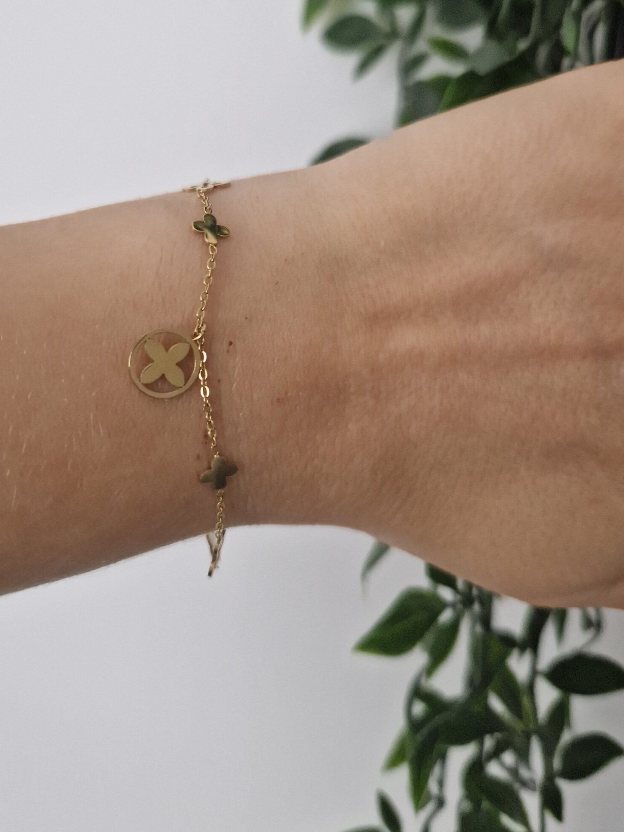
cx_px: 253
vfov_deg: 59.2
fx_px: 721
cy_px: 314
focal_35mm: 30
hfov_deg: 46.6
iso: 50
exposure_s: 1/100
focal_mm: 5.4
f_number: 1.8
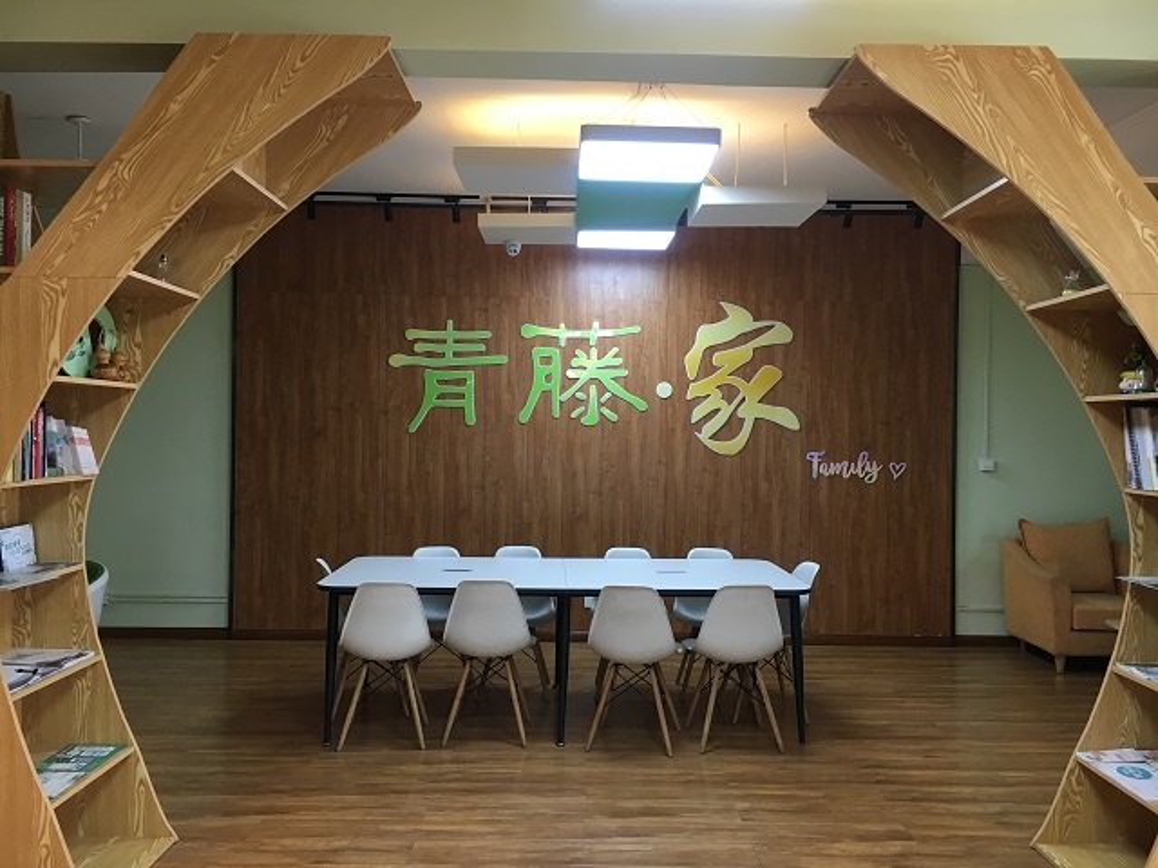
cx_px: 579
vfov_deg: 48.2
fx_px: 970
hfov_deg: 61.7
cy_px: 434
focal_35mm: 29
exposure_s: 1/33
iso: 80
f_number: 2.2
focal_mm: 4.15
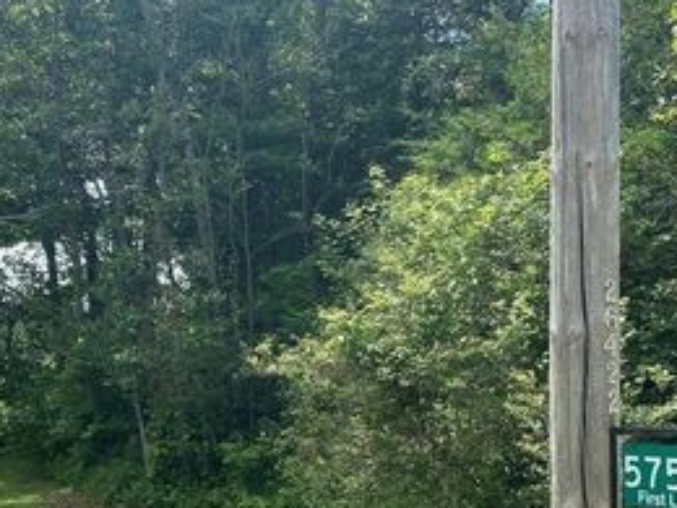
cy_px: 421
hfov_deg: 38.0
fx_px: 978
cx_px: 263
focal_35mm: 50
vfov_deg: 28.4
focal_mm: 4.25
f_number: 1.8
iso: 32
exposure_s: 1/1124
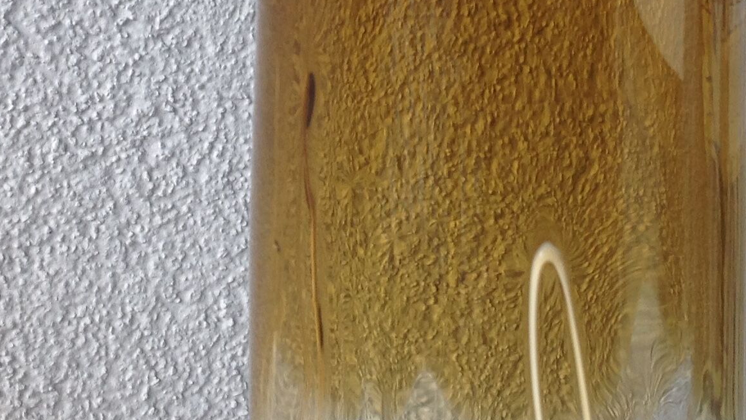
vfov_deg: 14.0
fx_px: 1681
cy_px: 8
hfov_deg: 25.0
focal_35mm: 85
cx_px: 294
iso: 50
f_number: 2.4
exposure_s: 1/154
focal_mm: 4.28
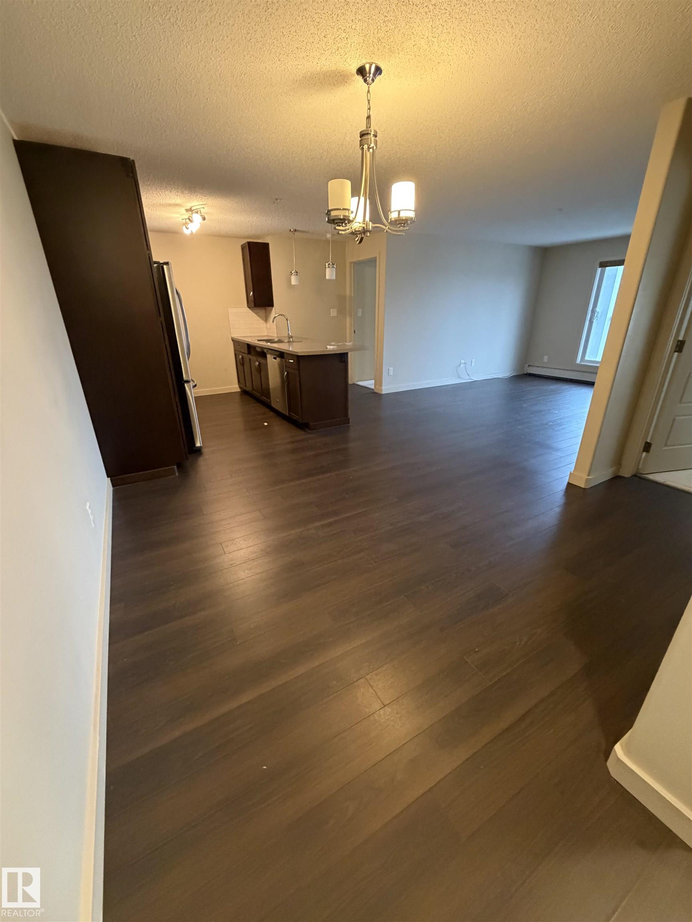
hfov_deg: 85.7
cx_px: 346
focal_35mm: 14
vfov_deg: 102.1
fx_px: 373
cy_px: 461
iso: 800
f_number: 2.2
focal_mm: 2.22
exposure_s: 1/60
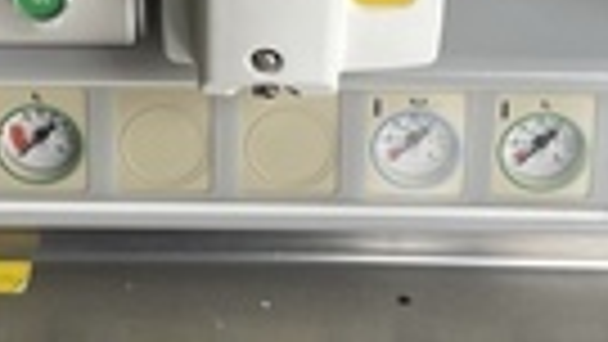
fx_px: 1354
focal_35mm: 84
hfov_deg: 25.2
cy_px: -328
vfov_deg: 12.7
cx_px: 239
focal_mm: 4.2
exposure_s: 1/121
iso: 50
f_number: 1.6
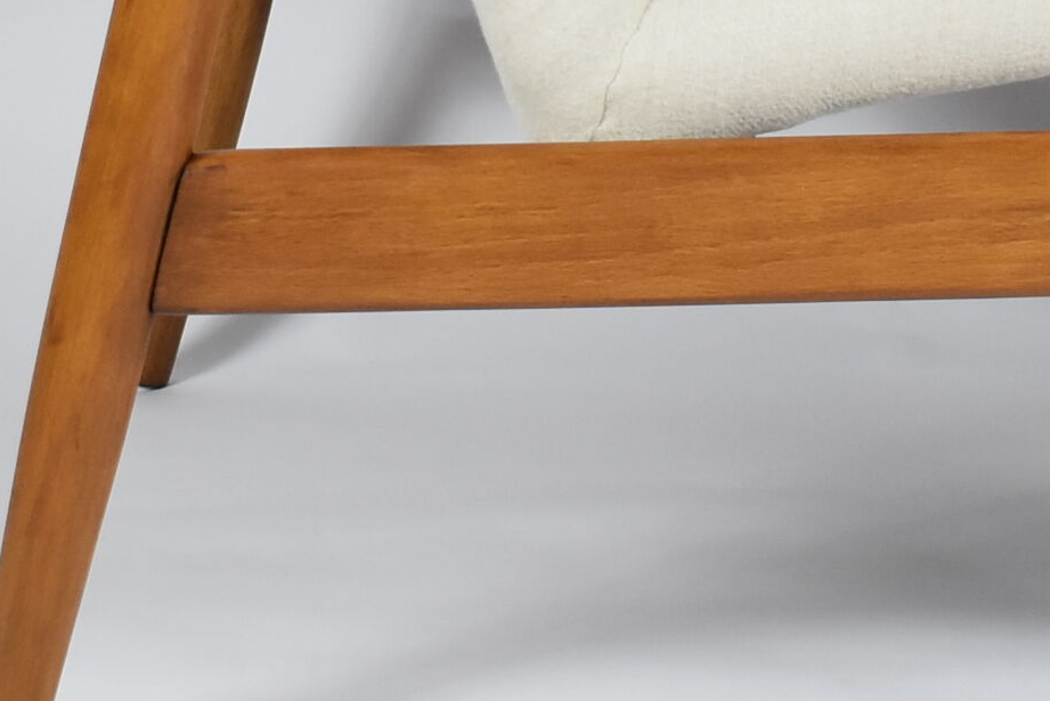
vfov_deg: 8.7
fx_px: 4552
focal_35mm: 156
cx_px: 914
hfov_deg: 13.1
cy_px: -196
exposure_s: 1/125
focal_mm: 32
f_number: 5
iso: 800
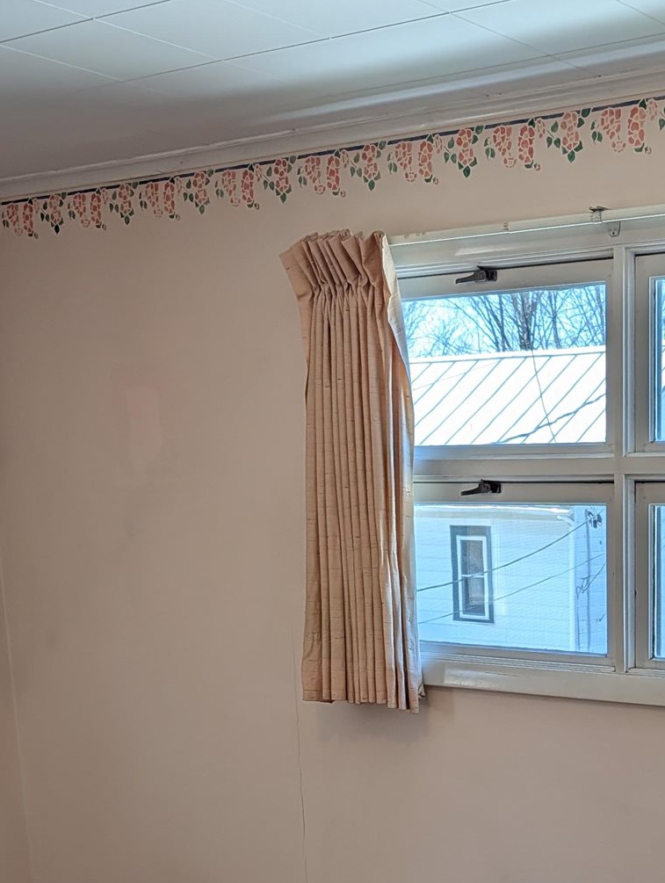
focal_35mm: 55
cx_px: 719
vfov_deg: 32.3
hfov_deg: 24.9
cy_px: 868
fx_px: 1405
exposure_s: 1/120
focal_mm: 6.9
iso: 23
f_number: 1.68
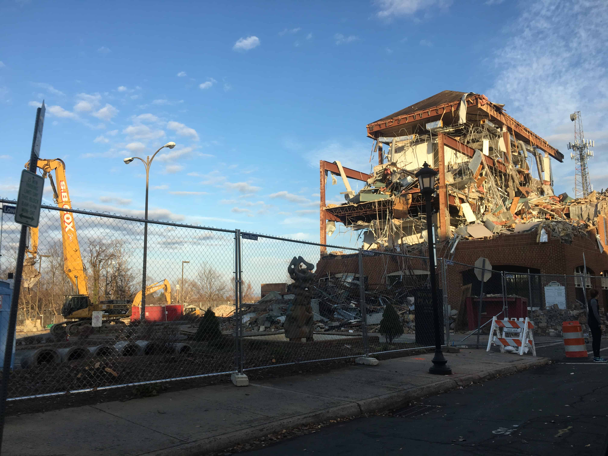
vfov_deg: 48.2
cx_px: 304
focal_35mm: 29
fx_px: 509
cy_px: 228
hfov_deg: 61.7
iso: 25
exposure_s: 1/686
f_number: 2.2
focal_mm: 4.2
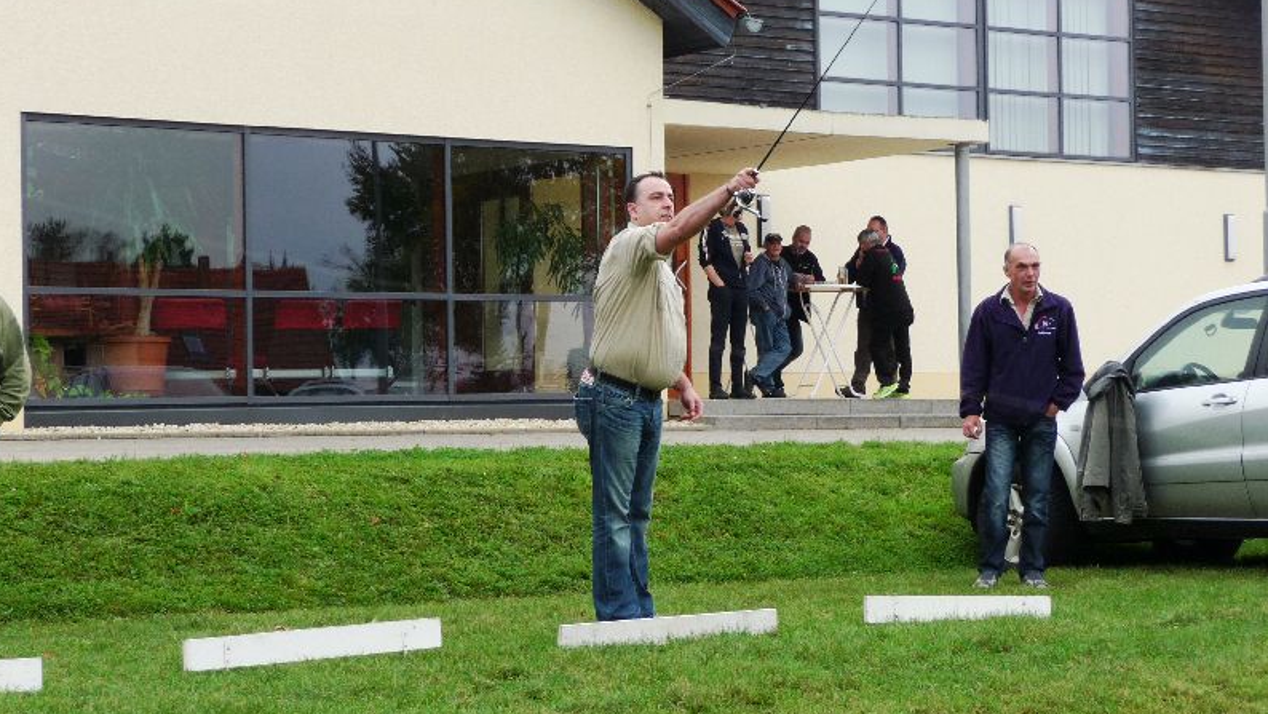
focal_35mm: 79
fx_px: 2657
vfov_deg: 15.3
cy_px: 307
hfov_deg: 26.8
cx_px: 631
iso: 100
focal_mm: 12.2
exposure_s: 1/160
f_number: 4.6
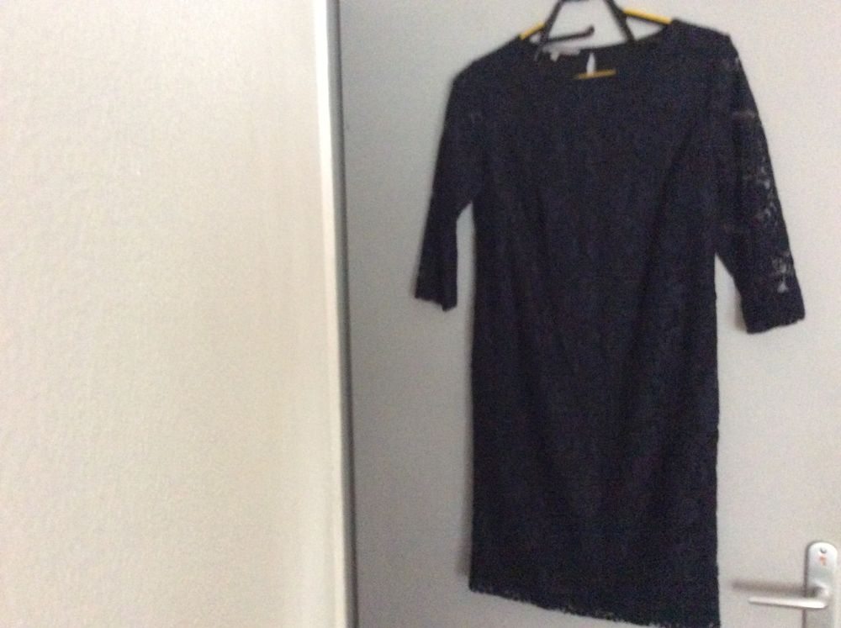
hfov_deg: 56.9
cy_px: 314
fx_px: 776
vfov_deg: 44.1
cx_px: 420
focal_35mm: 32
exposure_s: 1/17
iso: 640
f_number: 2.4
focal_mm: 3.3
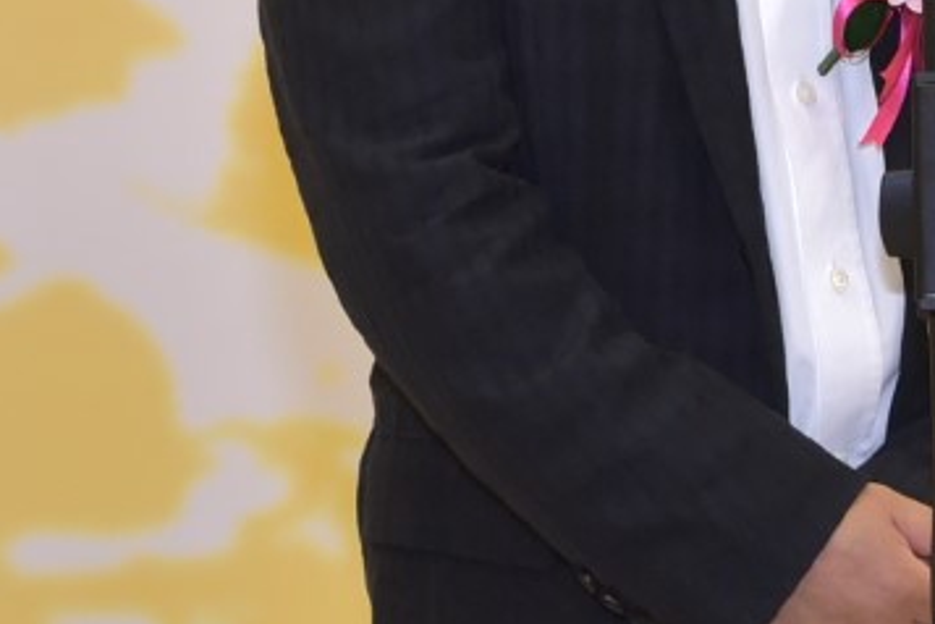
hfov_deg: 9.1
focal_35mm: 227
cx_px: 356
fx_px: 5895
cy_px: -579
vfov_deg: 5.9
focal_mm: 50
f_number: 5.6
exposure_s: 1/125
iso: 1600
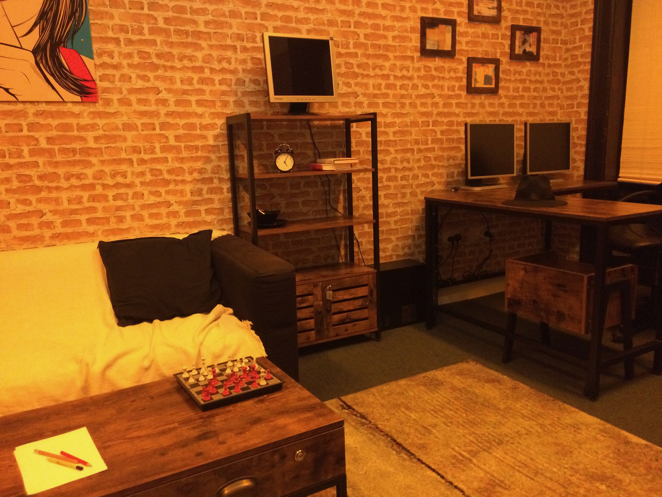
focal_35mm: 29
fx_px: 555
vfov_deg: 48.2
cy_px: 248
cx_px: 331
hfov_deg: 61.7
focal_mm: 4.15
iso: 400
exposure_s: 1/17
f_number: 2.2
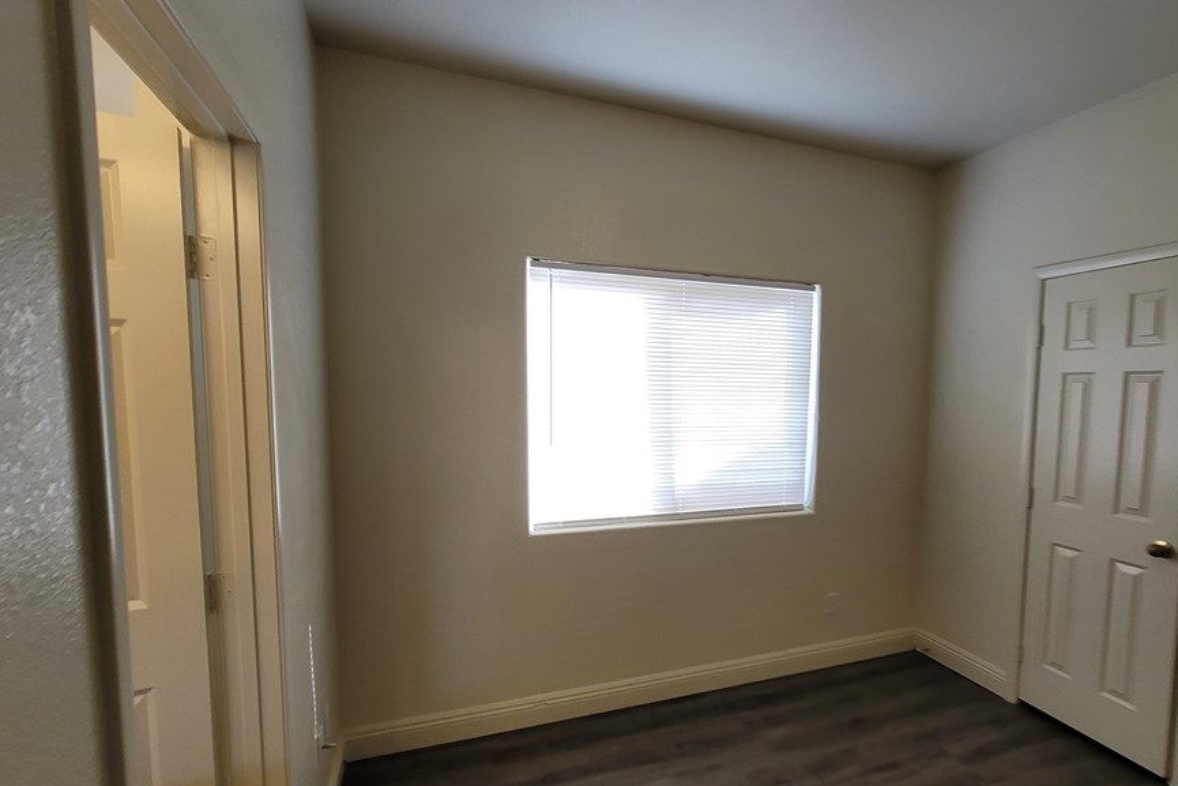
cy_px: 435
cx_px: 643
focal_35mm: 16
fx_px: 524
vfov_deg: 73.5
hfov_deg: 96.5
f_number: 2.2
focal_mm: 2.2
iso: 80
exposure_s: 1/60
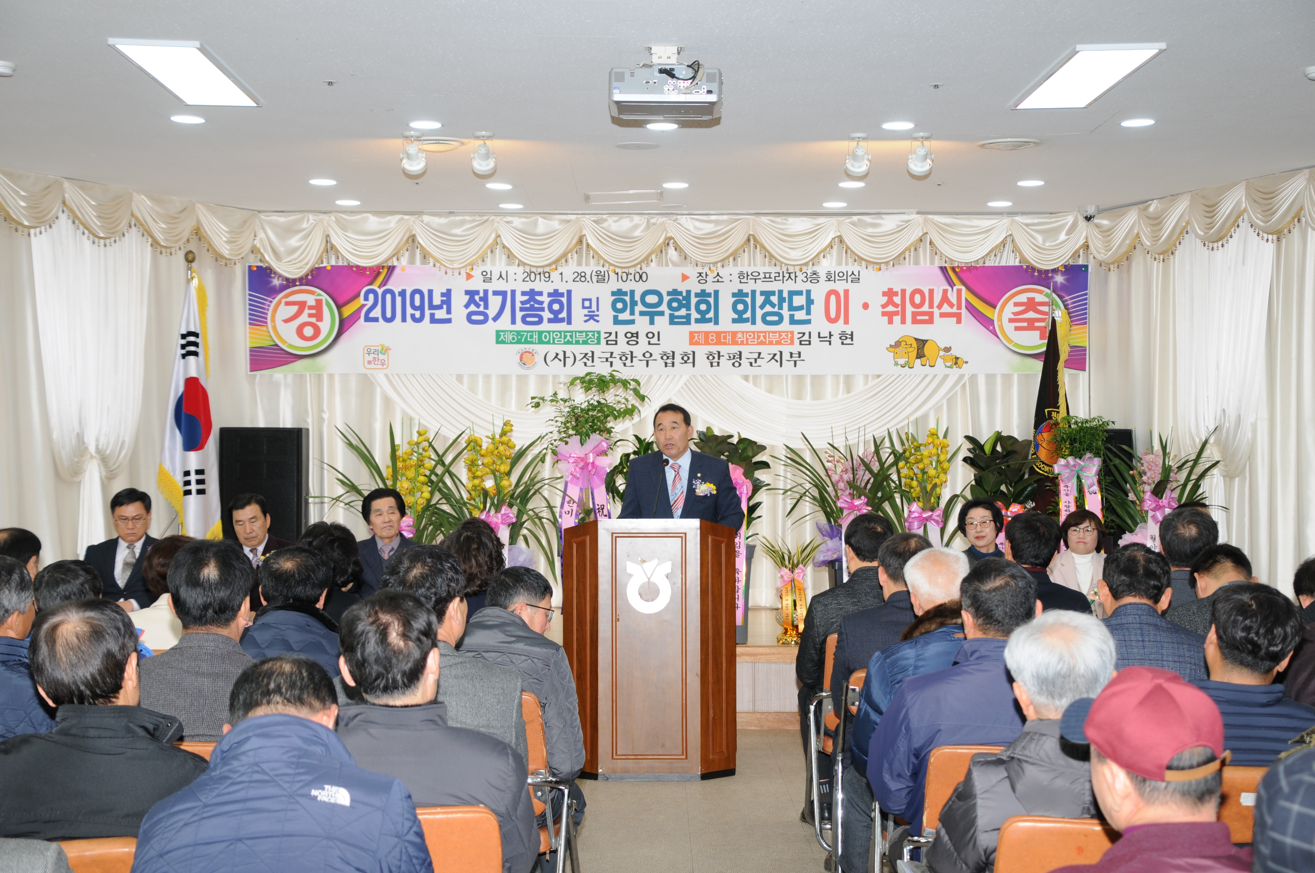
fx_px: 2080
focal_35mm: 57
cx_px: 658
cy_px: 436
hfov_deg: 35.1
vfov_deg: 23.7
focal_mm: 38
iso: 250
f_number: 5
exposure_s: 1/60
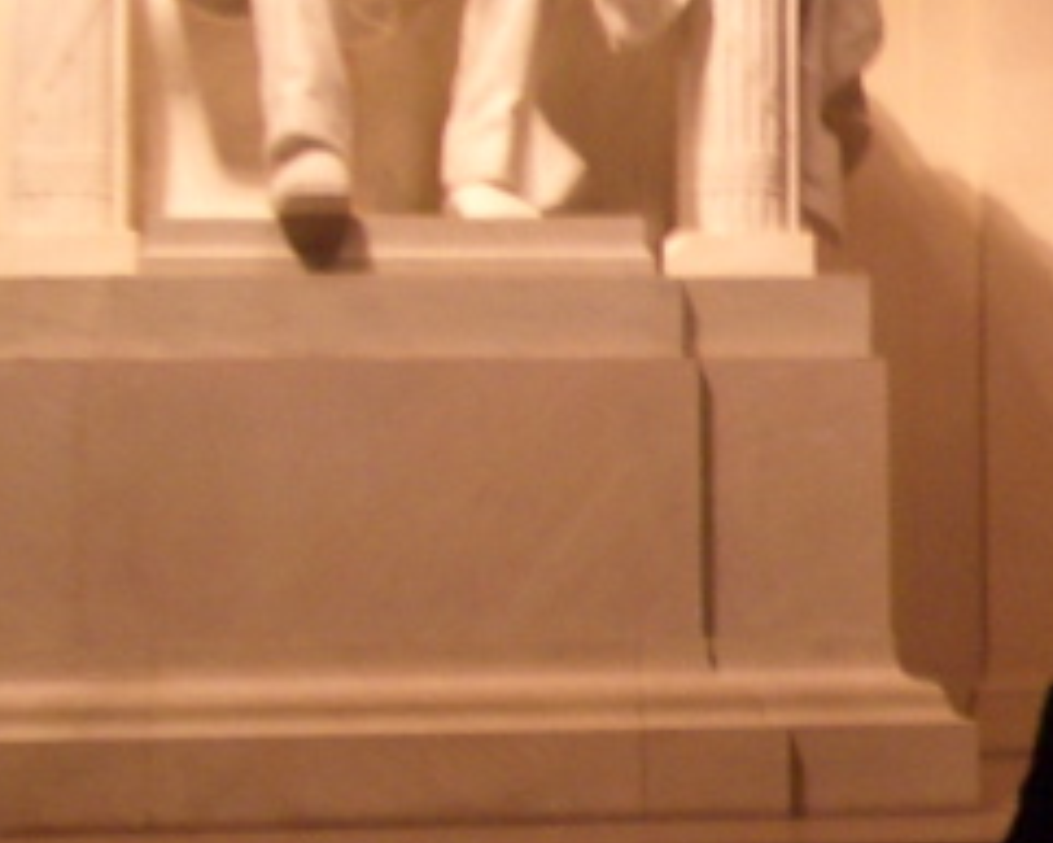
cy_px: 518
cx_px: 1671
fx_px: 3772
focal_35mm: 121
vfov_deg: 12.7
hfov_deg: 14.6
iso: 100
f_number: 2.6
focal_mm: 5.8
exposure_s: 1/2
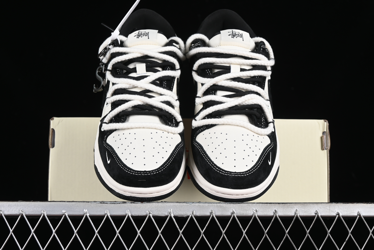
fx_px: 779
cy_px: 125
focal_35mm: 75
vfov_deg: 18.2
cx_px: 187
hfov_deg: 27.0
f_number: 6.3
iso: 160
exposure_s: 1/60
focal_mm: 50
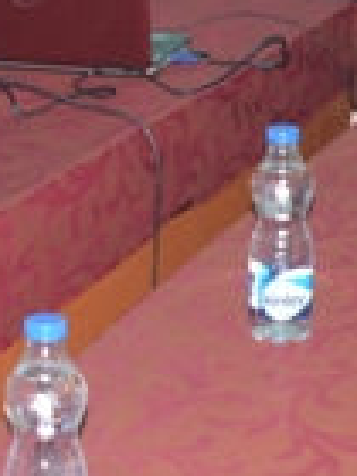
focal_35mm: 197
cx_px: 116
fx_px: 2709
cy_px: 133
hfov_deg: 7.5
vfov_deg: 10.0
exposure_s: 1/125
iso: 640
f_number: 5
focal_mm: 24
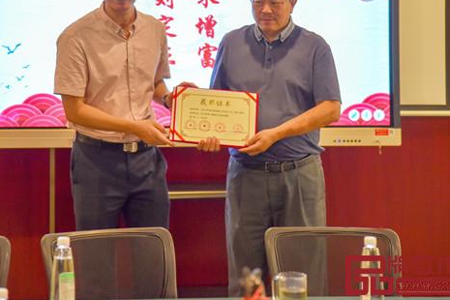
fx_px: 1937
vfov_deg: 8.9
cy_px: 108
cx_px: 196
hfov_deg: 13.2
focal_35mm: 155
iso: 1800
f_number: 4
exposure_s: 1/125
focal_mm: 120
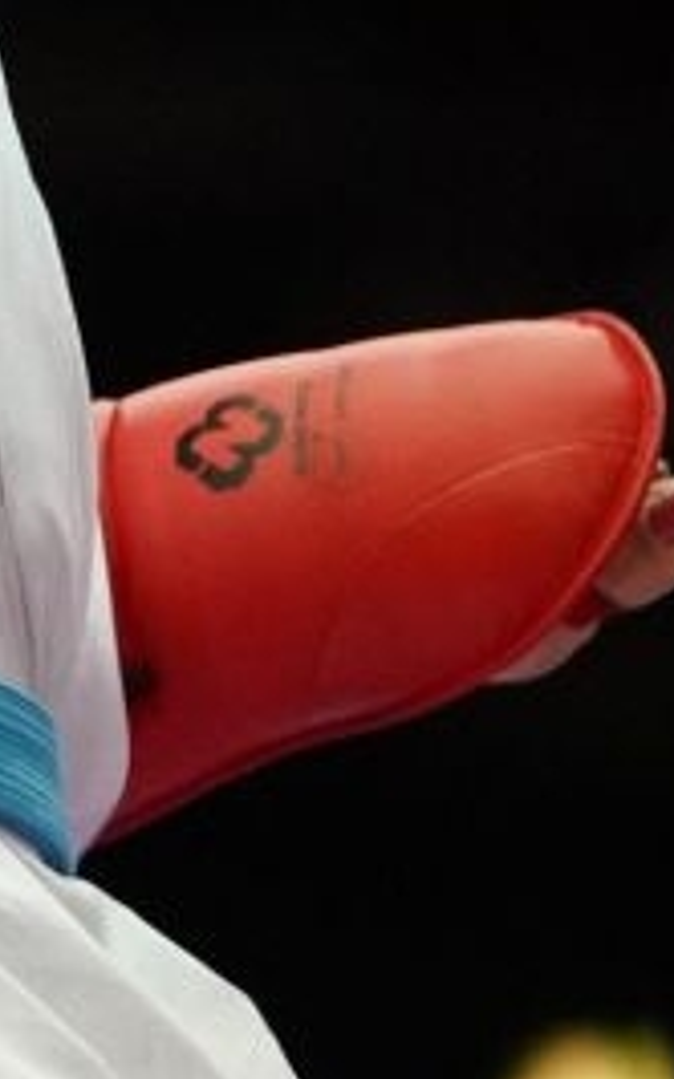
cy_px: 832
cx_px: -2042
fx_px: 35335
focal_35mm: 1201
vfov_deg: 1.8
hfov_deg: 1.1
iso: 3200
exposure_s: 1/1000
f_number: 2.8
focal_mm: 174
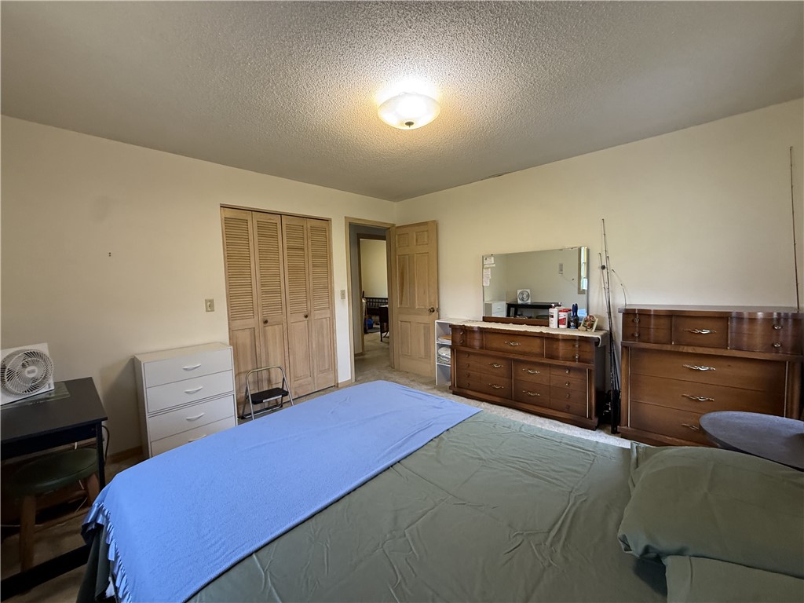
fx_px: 325
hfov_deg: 102.1
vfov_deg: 85.7
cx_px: 402
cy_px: 302
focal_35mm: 14
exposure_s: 1/60
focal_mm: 2.22
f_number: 2.2
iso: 200
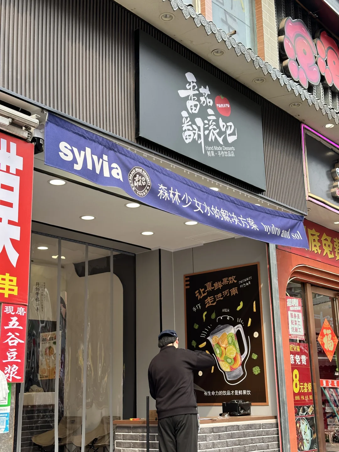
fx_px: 627
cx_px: 170
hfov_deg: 30.3
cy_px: 226
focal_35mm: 48
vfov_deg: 39.7
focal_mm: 6.86
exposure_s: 1/676
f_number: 1.78
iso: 64
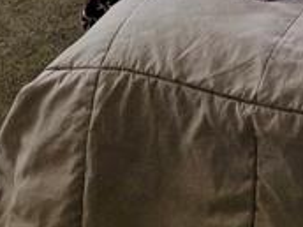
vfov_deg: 9.5
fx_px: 1199
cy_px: -334
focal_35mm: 137
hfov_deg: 12.9
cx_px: 567
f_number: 1.7
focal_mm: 6.3
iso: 160
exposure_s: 1/180
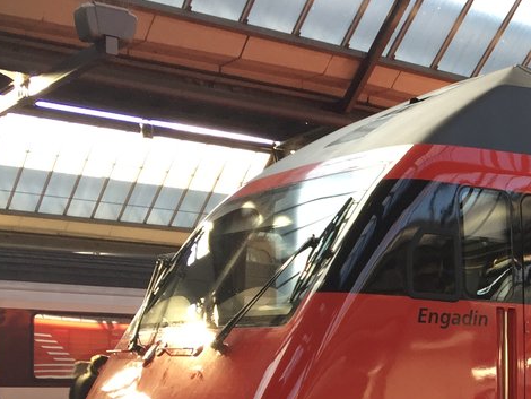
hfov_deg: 23.6
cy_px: 362
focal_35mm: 74
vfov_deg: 19.5
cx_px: 667
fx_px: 1136
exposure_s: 1/100
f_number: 2.2
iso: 50
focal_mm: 4.15
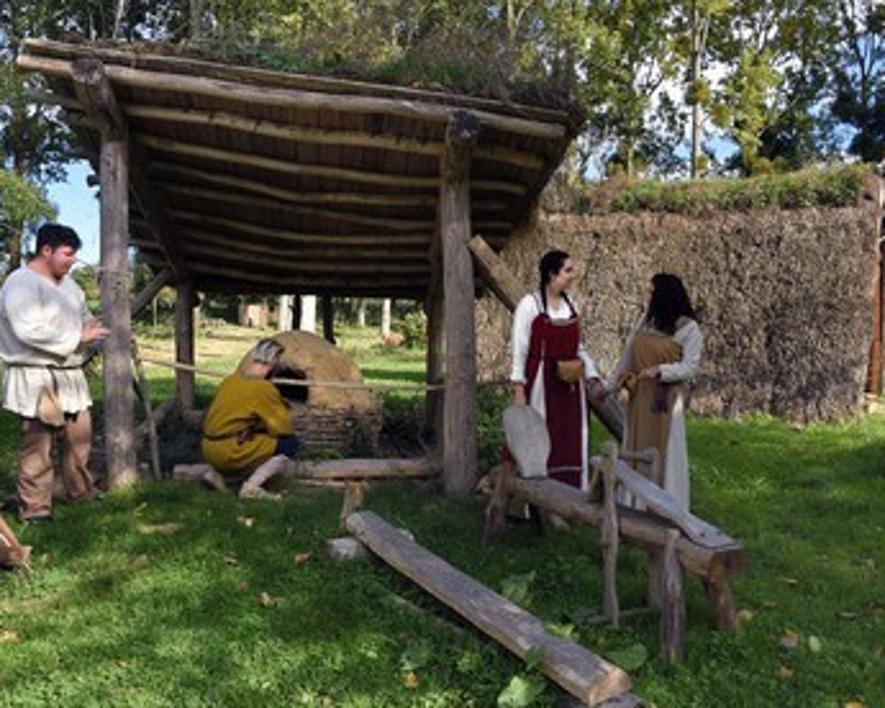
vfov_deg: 45.8
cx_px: 490
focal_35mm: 32
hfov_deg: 55.5
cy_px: 351
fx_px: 838
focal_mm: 28
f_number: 11
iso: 400
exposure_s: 1/200
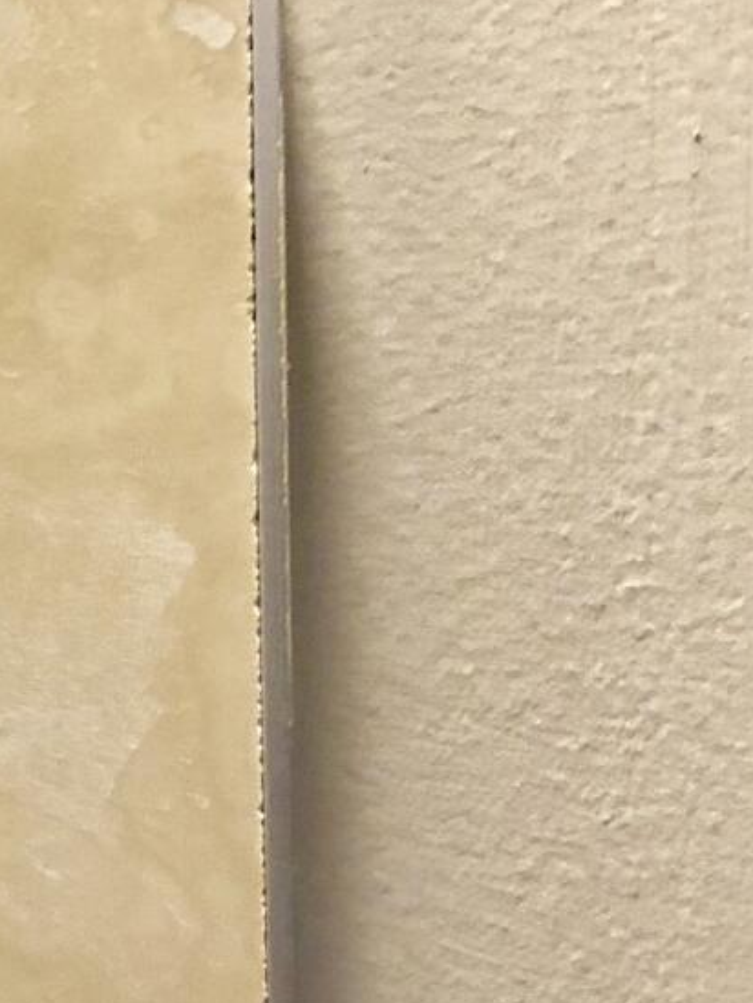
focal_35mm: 102
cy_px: 561
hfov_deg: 13.2
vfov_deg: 19.2
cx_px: -548
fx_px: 2957
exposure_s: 1/15
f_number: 1.8
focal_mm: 4
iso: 50
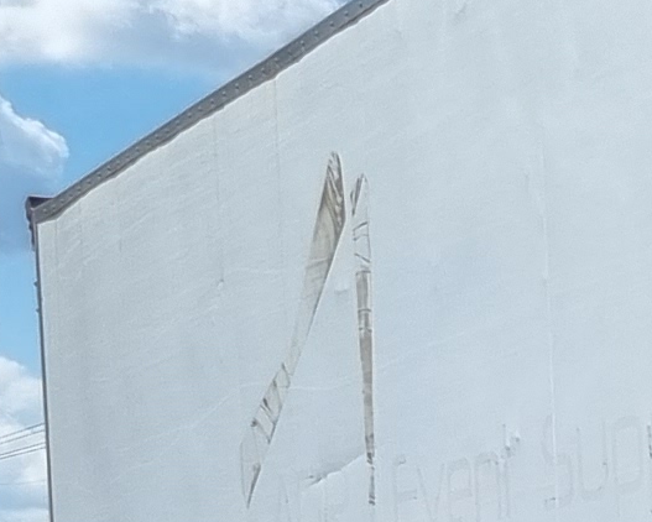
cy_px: 1039
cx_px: 2001
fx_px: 3745
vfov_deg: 7.6
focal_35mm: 194
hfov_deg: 8.3
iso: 50
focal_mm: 5.4
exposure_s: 1/3728
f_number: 1.8
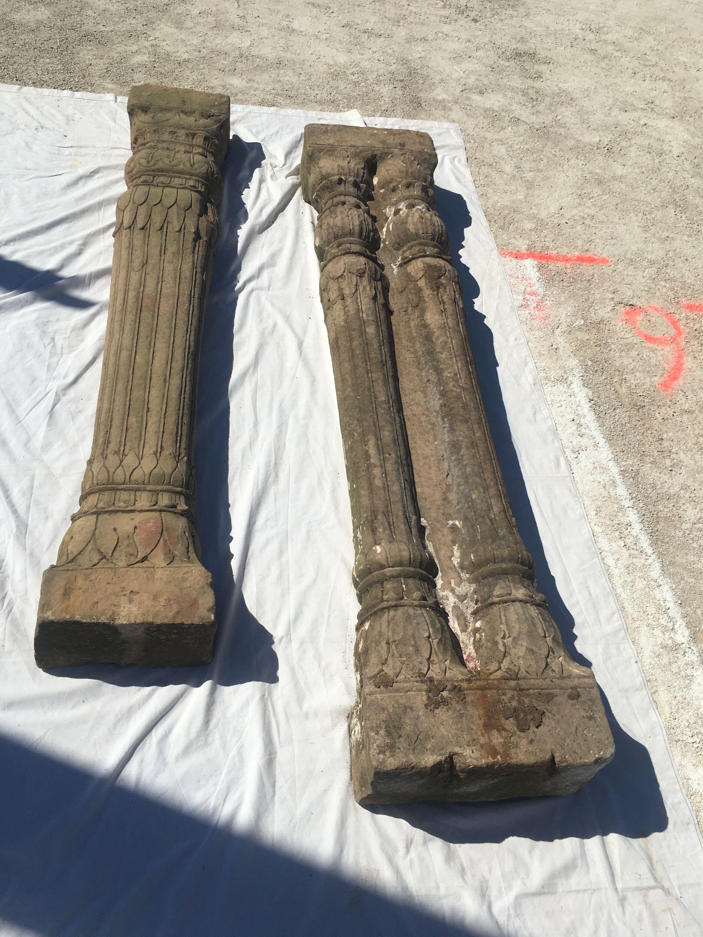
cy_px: 468
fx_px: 785
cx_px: 352
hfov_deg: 48.2
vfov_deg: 61.7
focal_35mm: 29
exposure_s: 1/4525
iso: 25
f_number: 2.2
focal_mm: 4.15
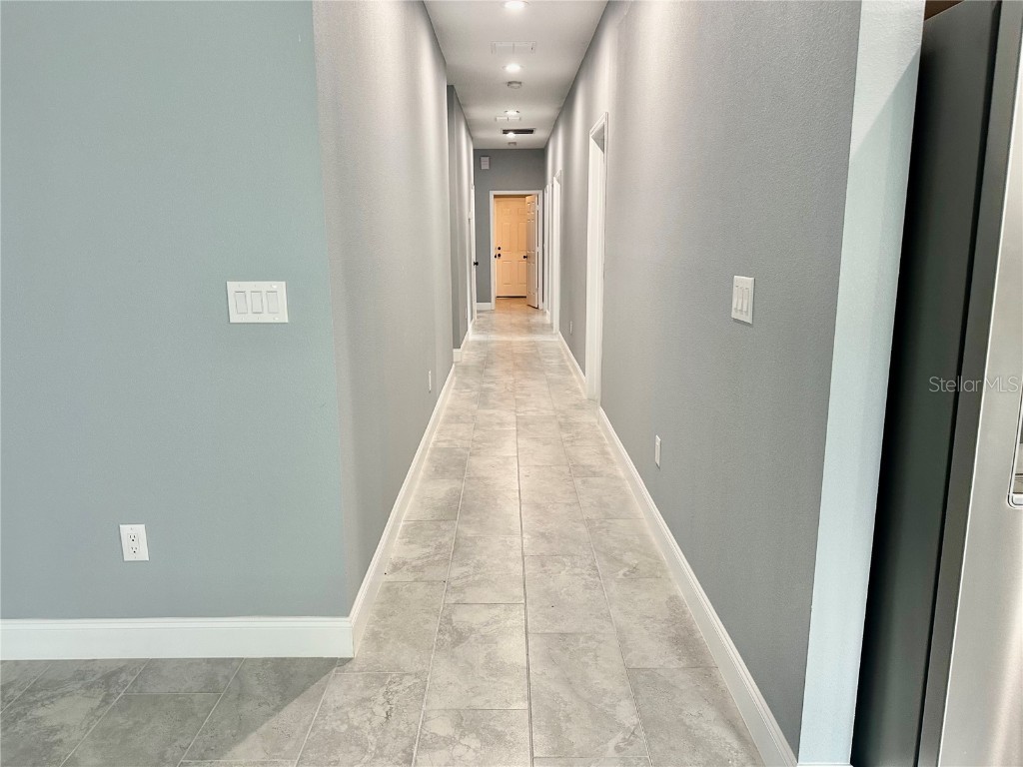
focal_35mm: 24
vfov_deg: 56.8
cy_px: 384
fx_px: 709
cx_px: 512
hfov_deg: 71.6
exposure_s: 1/60
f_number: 1.78
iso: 160
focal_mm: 6.86
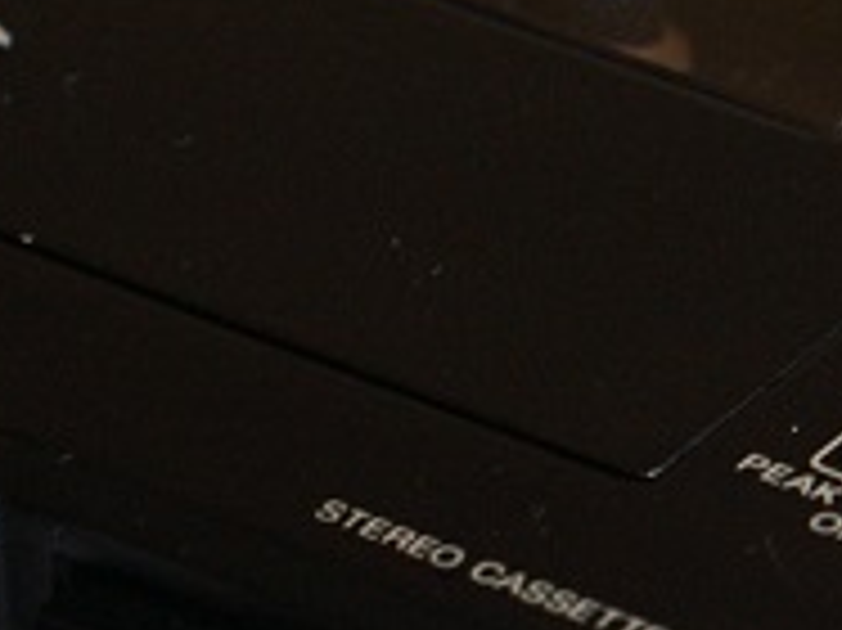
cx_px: 1445
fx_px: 9602
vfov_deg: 3.8
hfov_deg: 5.0
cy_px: 621
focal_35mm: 395
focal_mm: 50
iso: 400
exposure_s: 1/15
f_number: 5
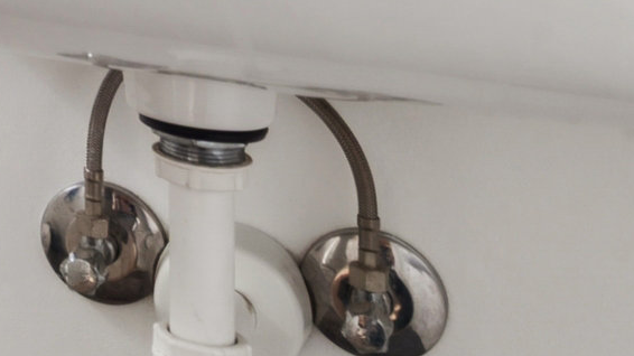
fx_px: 1681
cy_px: -368
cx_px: -613
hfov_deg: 16.5
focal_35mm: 100
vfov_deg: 11.0
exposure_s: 1/1.67
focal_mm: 18
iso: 200
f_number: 10
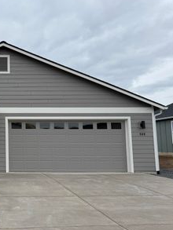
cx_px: -15
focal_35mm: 41
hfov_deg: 31.4
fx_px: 273
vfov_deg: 45.7
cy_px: 111
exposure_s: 1/3425
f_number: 1.78
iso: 80
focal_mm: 6.76
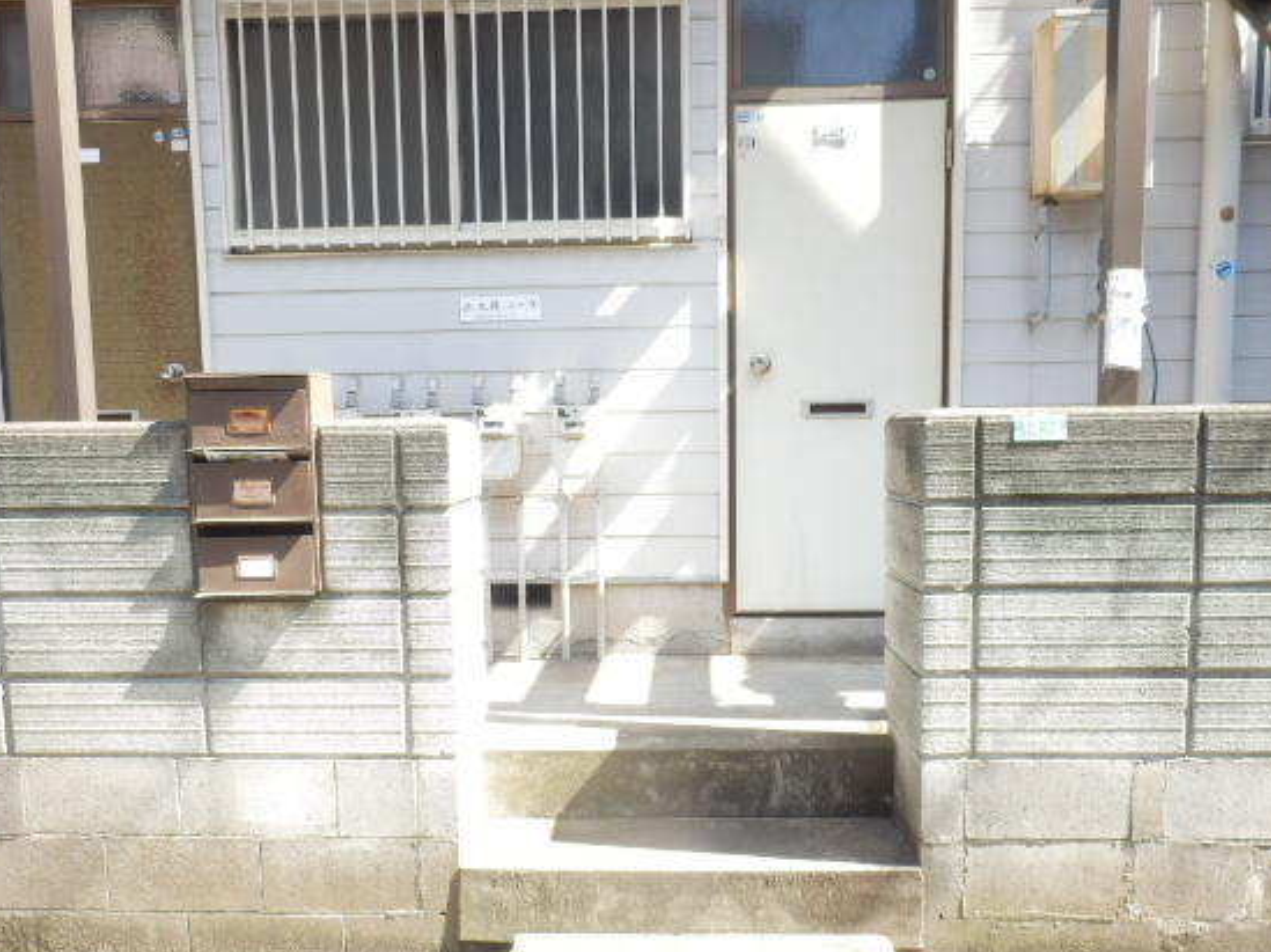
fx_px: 1027
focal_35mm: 28
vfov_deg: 49.6
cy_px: 533
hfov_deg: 63.5
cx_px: 637
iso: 80
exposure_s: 1/125
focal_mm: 4.2
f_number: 3
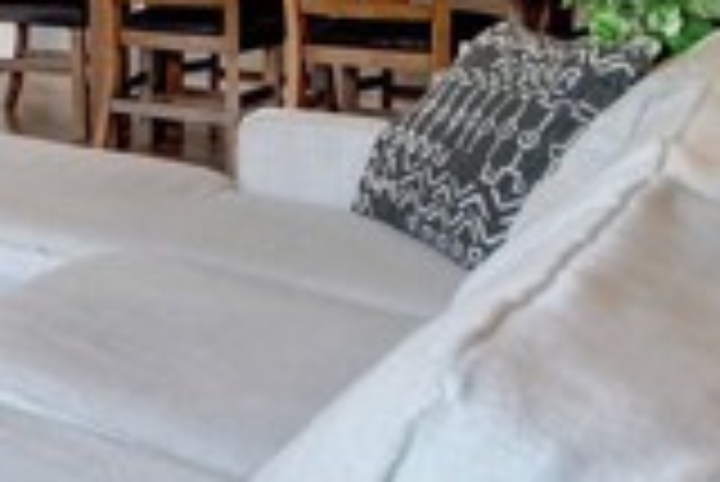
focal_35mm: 60
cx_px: -554
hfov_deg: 21.9
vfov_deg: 21.1
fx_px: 1201
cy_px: -97
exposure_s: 1/80
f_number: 4.5
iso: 800
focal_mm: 10
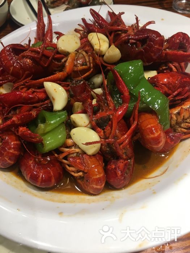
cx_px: 95
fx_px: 212
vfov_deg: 61.7
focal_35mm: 29
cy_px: 126
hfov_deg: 48.2
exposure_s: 1/33
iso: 40
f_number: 2.2
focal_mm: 4.15
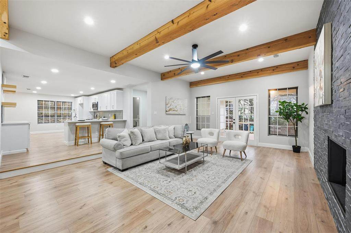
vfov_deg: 81.1
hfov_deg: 104.3
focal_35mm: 14
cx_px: 176
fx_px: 136
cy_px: 116
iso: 500
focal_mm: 14
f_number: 9
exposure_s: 1/250
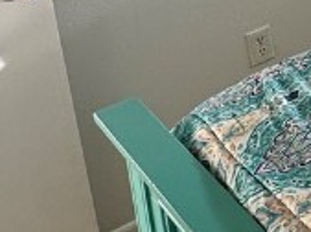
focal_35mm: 85
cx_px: 644
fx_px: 762
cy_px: -166
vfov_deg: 15.3
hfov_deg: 16.6
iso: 40
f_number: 2.2
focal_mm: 2.22
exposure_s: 1/99
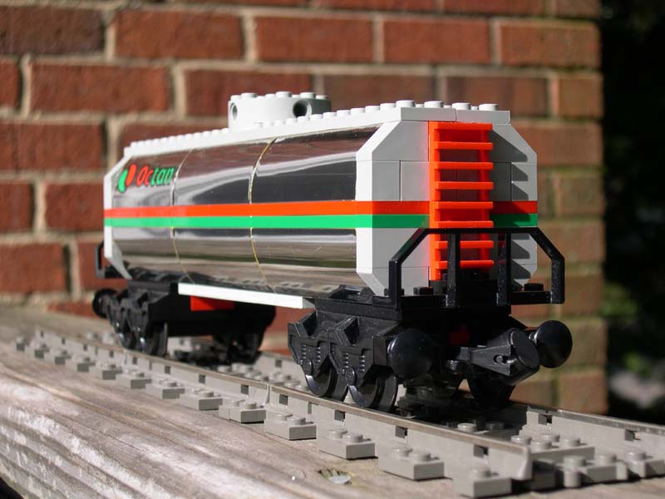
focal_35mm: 72
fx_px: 1383
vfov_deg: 20.4
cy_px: 250
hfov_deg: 27.0
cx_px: 332
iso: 100
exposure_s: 1/608
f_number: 3.8
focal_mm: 15.3
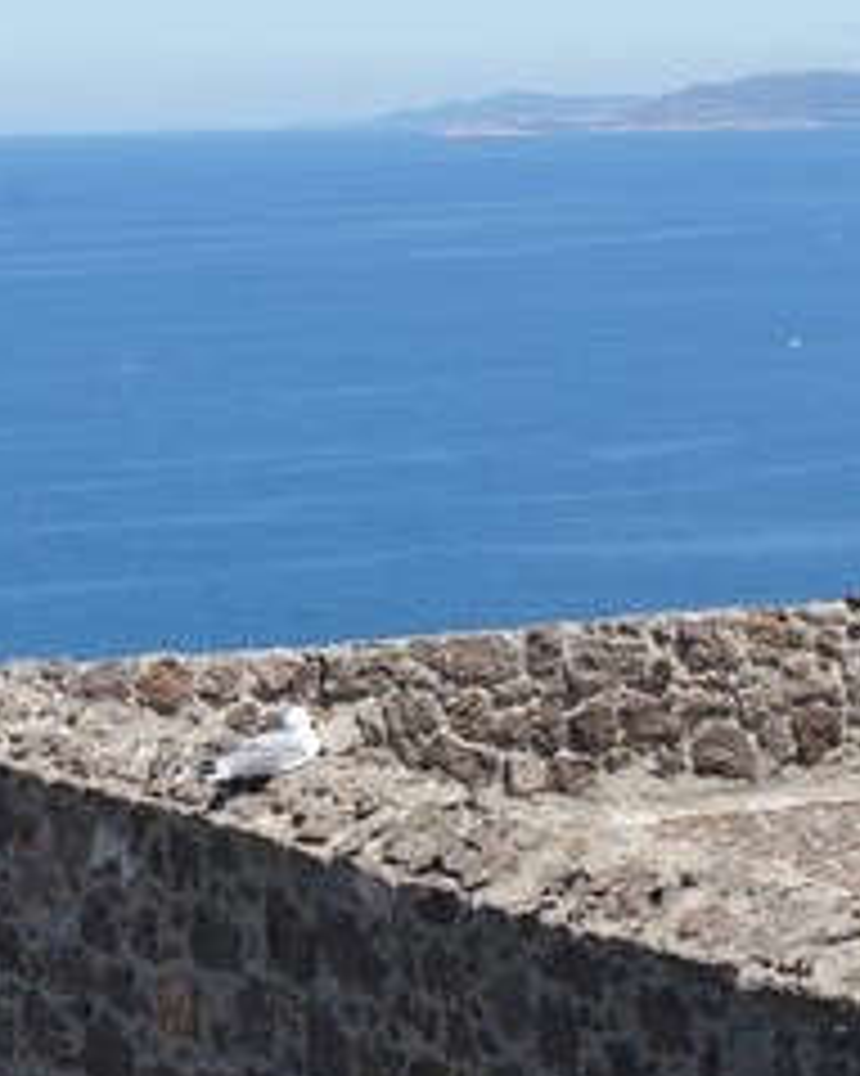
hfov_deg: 10.4
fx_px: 4740
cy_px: 531
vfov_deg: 13.0
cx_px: 293
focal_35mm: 149
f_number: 9
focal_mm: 55
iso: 200
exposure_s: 1/320
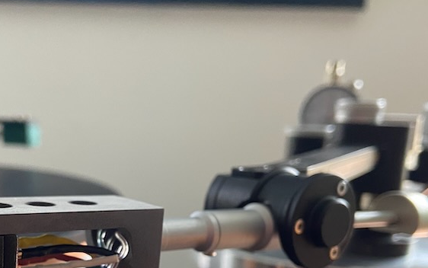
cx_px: 141
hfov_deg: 40.5
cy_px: 261
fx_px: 572
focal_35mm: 49
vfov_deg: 25.2
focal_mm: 4.25
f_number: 1.8
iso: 500
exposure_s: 1/41
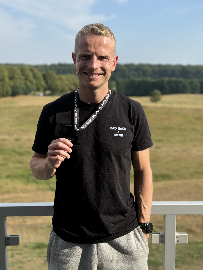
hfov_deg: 30.3
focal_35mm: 48
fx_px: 375
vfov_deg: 39.7
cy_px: 135
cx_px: 102
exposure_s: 1/3096
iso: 64
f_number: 1.78
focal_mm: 6.76
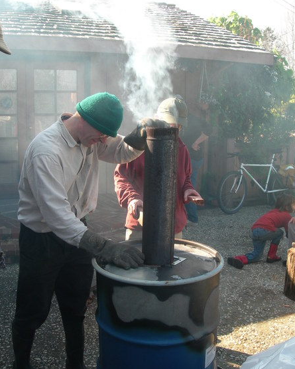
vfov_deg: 45.8
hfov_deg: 37.3
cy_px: 187
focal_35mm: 40
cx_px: 148
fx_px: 436
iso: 50
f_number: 4.8
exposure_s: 1/118
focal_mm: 7.8
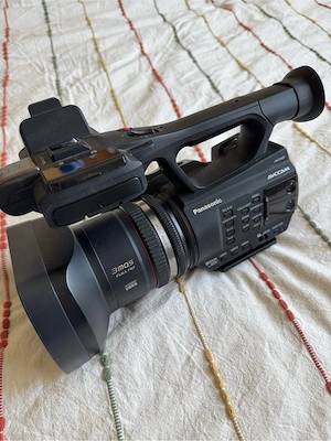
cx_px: 166
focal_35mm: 24
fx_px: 306
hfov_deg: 56.8
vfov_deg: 71.6
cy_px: 220
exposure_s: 1/121
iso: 160
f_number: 1.78
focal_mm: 6.76
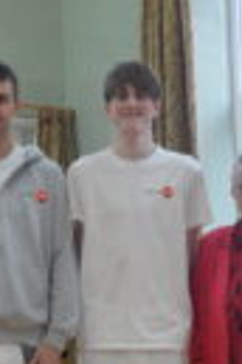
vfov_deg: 13.6
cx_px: 82
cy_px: 230
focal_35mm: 151
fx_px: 1522
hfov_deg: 9.1
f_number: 5.6
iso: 1600
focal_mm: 26
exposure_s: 1/125
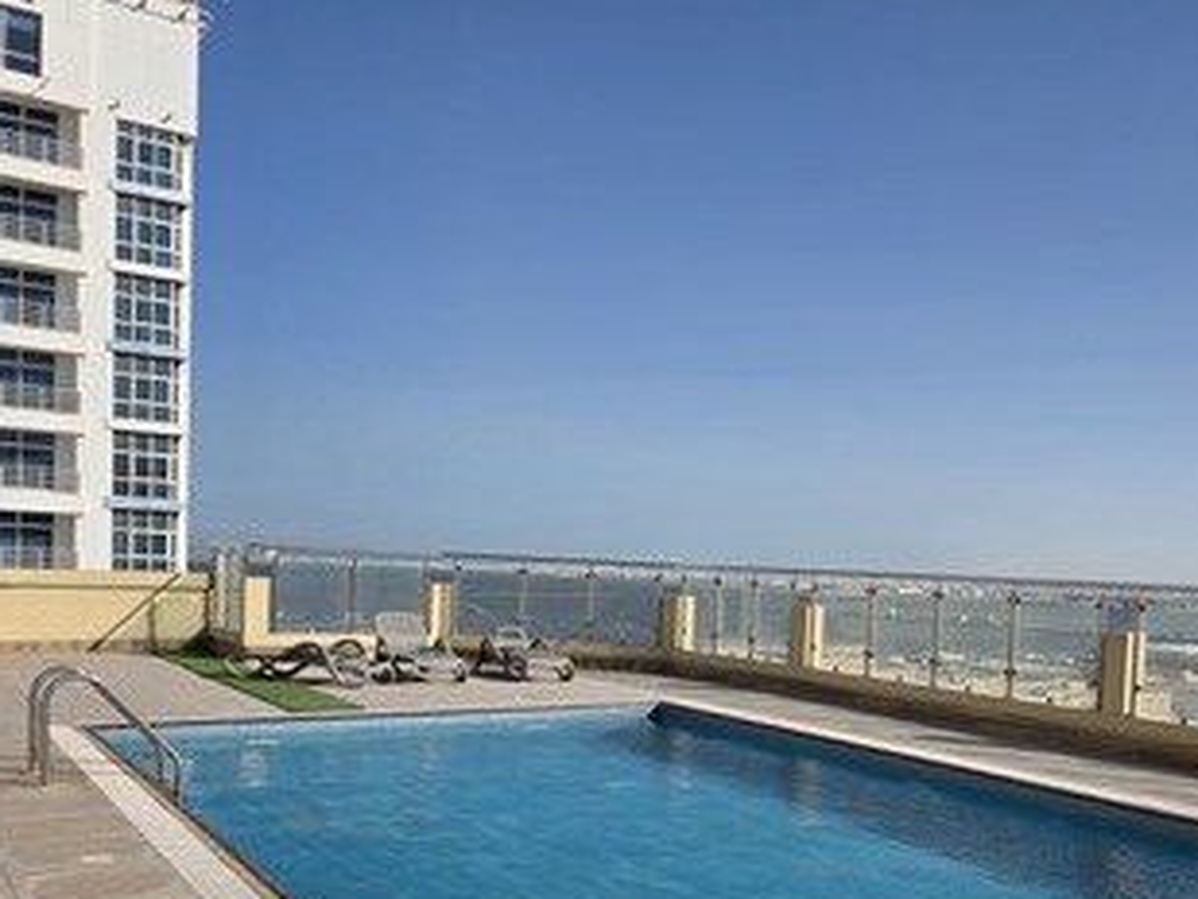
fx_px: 1177
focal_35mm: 34
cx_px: 808
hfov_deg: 52.8
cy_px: 626
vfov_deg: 41.1
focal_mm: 6.3
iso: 64
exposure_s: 1/7944
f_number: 1.7
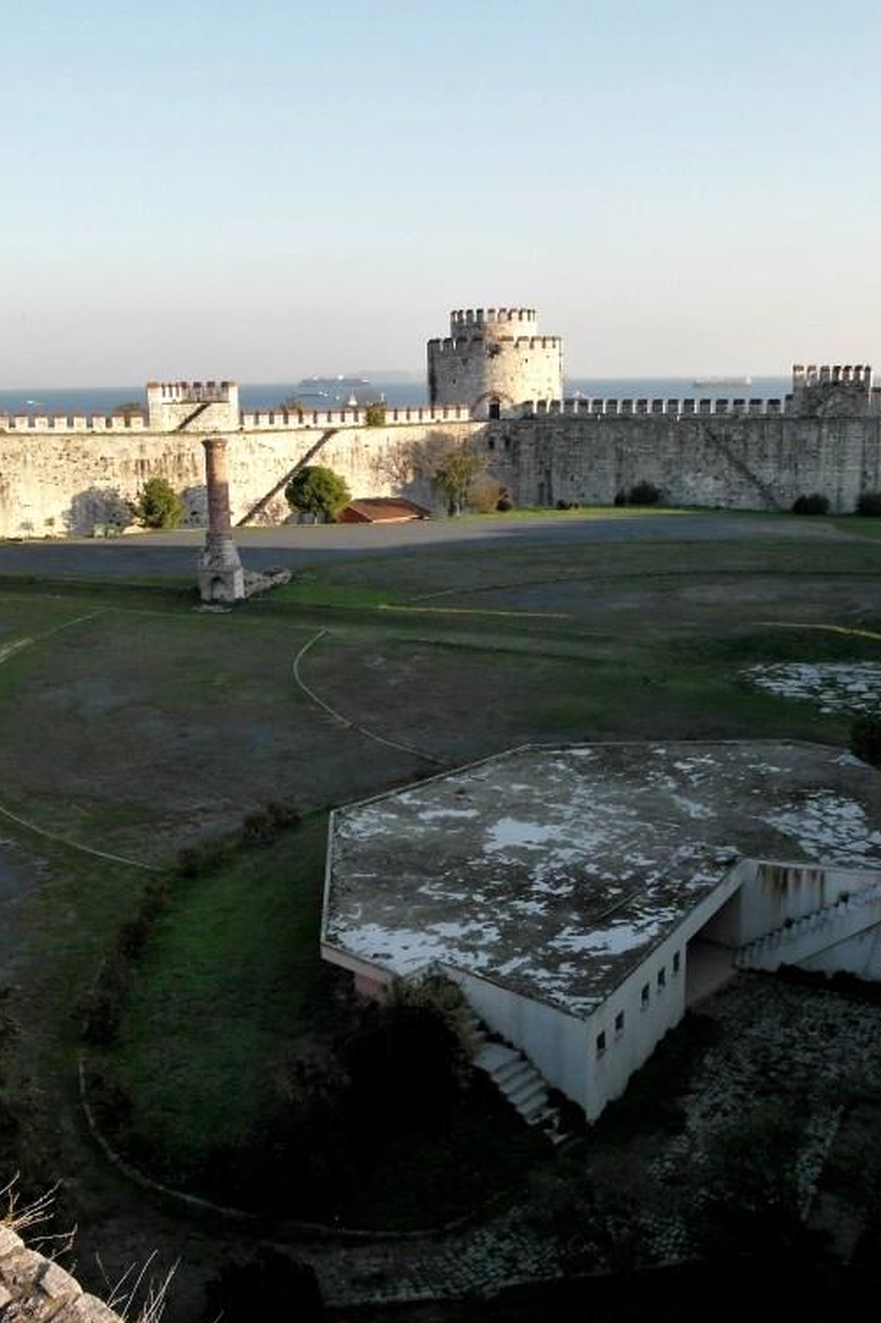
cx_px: 443
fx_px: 1249
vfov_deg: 55.8
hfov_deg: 38.9
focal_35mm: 34
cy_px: 654
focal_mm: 5.2
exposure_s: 1/500
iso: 200
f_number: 4.4
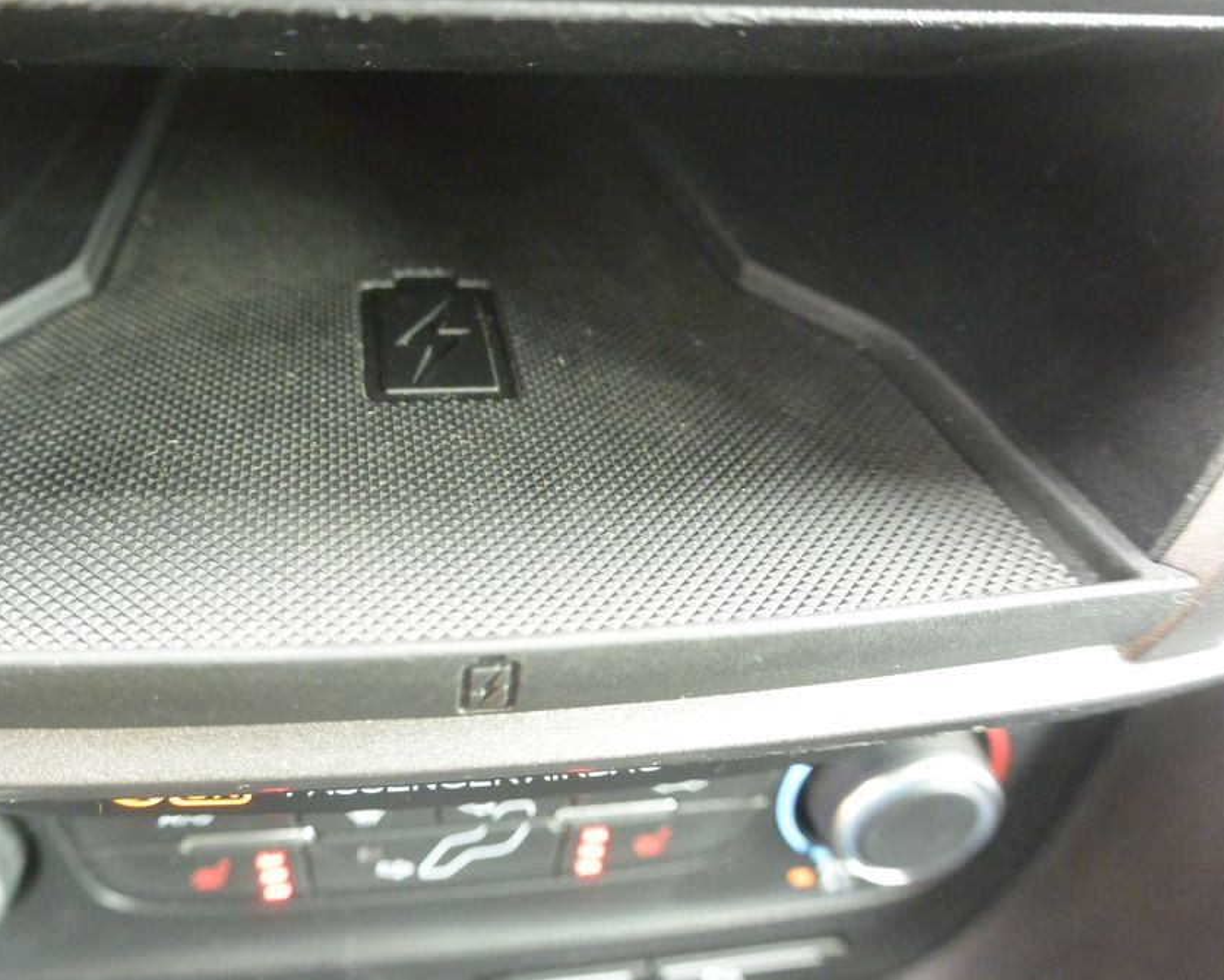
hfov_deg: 56.9
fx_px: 1123
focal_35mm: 31
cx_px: 509
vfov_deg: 47.1
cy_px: 485
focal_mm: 10
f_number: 3.5
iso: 2500
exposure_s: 1/125
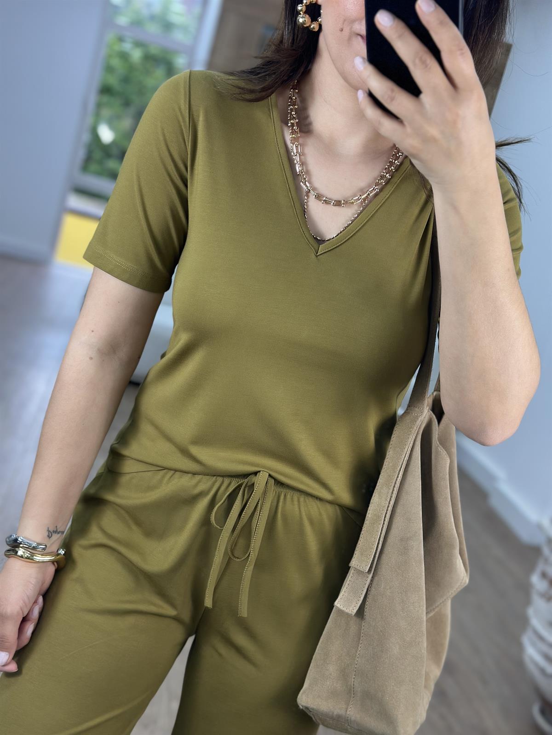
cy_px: 368
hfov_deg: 30.3
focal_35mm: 48
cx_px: 276
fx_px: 1021
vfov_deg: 39.7
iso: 80
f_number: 1.78
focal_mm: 6.86
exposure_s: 1/100
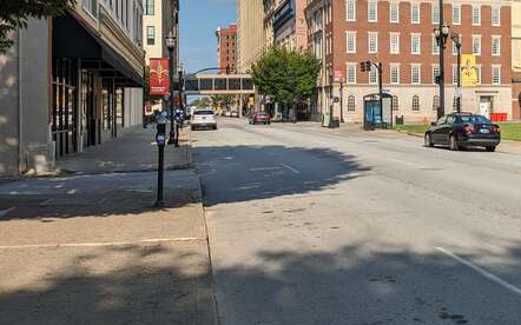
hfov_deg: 40.2
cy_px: 91
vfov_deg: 26.6
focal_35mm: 48
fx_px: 681
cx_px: 415
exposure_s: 1/3086
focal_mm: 5.43
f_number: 1.89
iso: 44
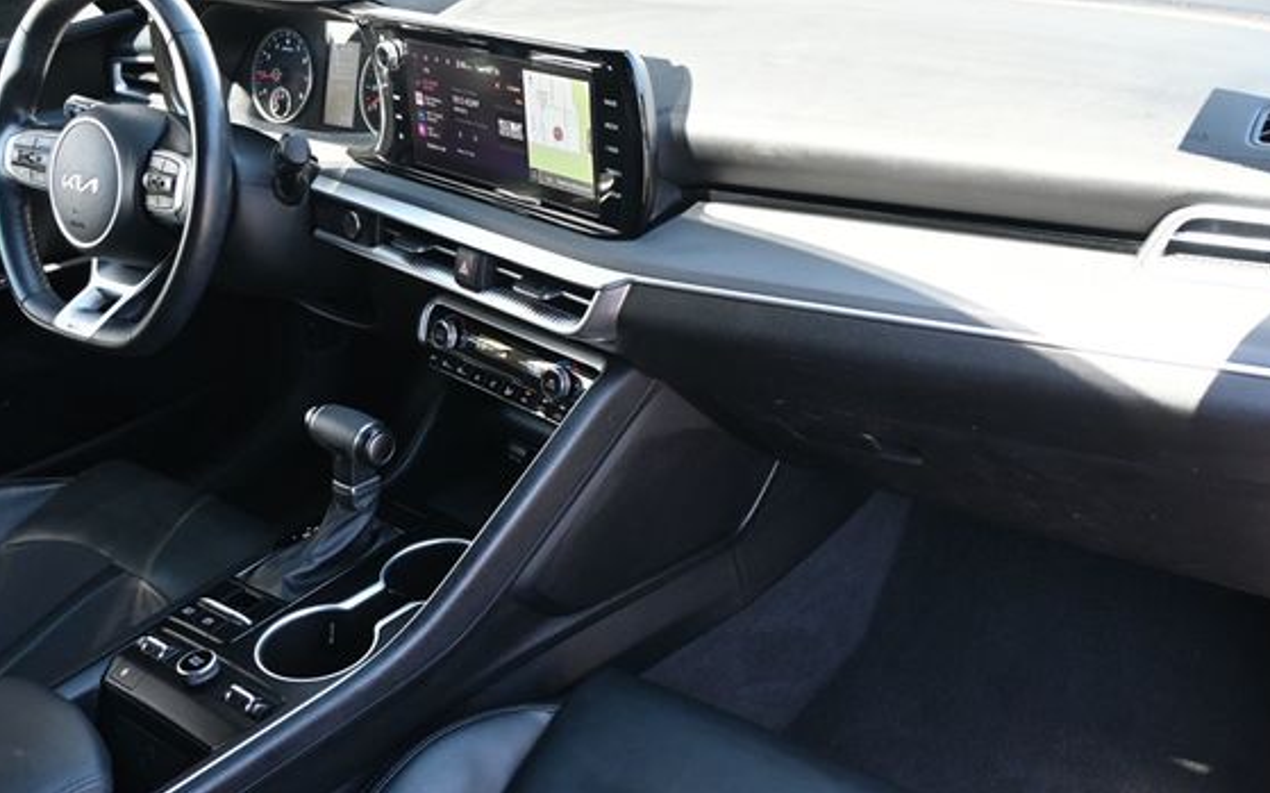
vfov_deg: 35.4
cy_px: 407
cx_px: 682
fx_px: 1241
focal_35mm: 36
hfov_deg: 54.1
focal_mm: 20.5
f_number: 3.8
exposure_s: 1/125
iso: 720
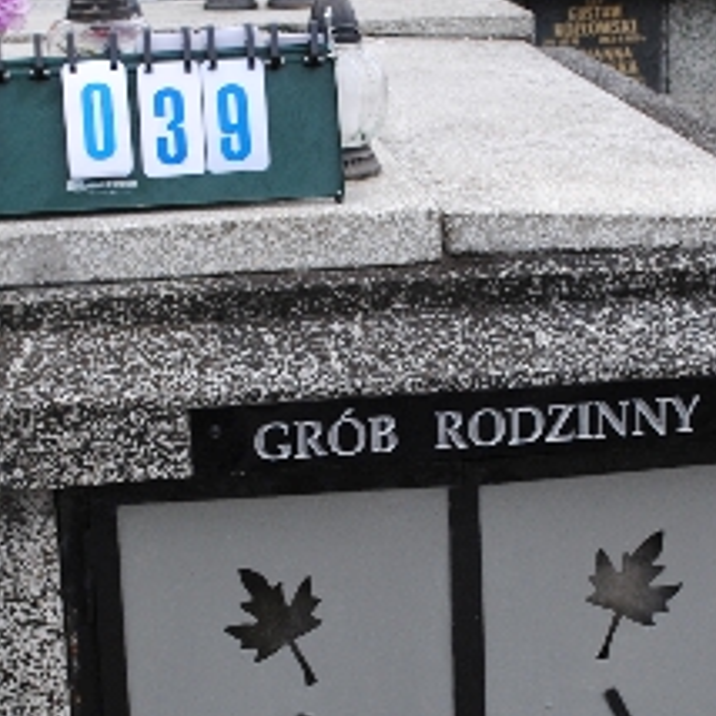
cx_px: 358
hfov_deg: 17.6
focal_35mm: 99
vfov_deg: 17.5
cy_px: 452
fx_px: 2317
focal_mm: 26
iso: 200
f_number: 4.5
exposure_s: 1/80
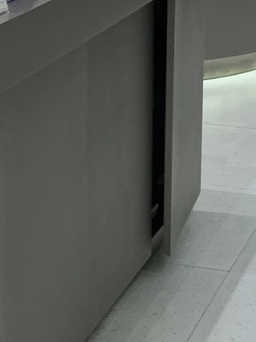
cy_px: 131
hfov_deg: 12.2
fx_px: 1194
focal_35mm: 121
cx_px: 200
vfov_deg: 16.3
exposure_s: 1/122
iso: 32
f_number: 1.8
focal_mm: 4.25
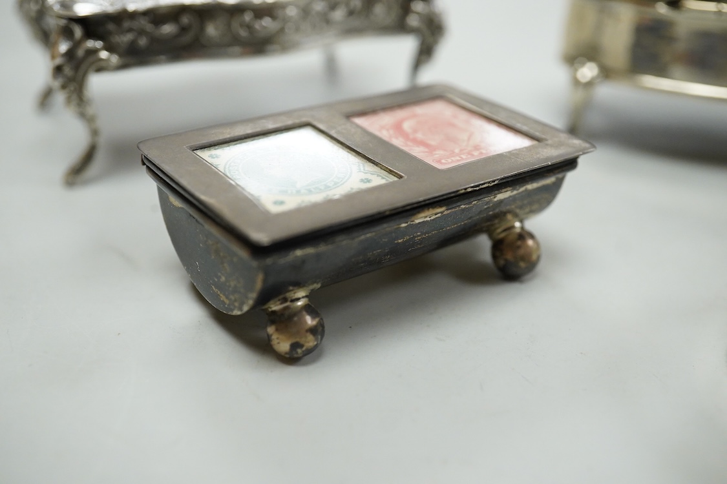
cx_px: 364
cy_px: 242
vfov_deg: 29.9
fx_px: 909
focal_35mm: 45
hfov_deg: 43.6
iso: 3200
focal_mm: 30
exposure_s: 1/400
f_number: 8
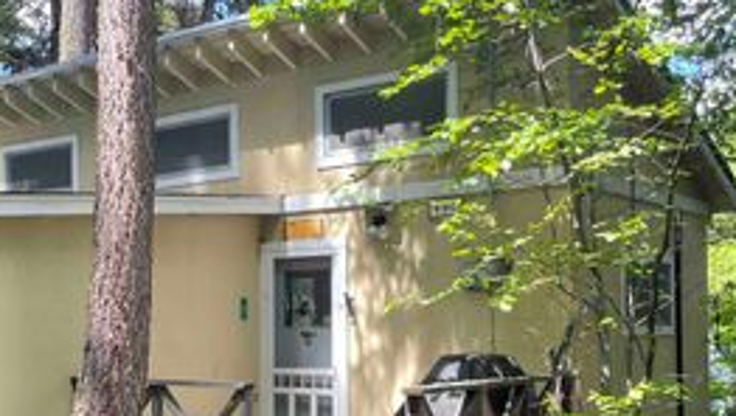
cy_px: 322
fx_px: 1055
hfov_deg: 37.6
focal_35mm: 54
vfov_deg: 22.1
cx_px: 188
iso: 32
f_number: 1.6
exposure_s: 1/271
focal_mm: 4.2
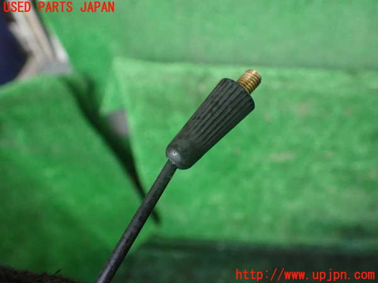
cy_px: 142
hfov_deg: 60.0
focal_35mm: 30
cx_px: 189
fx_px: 328
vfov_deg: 46.8
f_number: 2.3
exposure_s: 1/100
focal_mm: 5.4
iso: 800
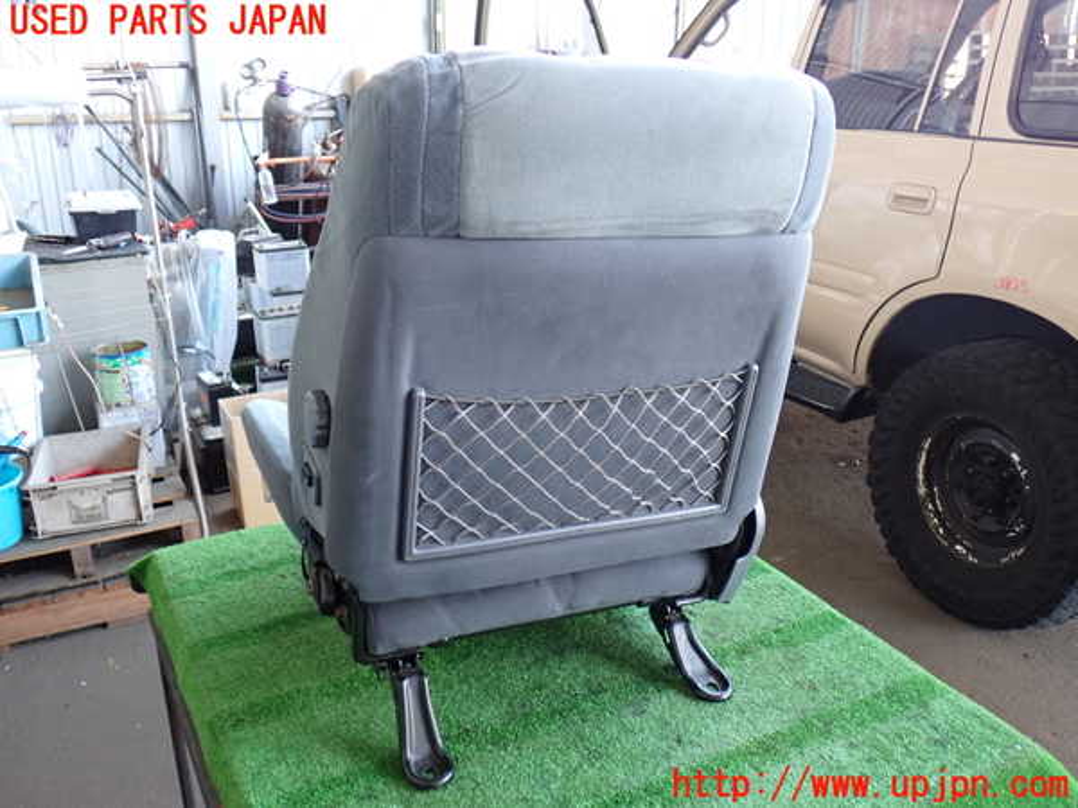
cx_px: 539
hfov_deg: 56.8
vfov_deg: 44.2
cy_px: 404
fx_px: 997
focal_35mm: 32
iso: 200
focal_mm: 5.79
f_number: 2.4
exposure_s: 1/30
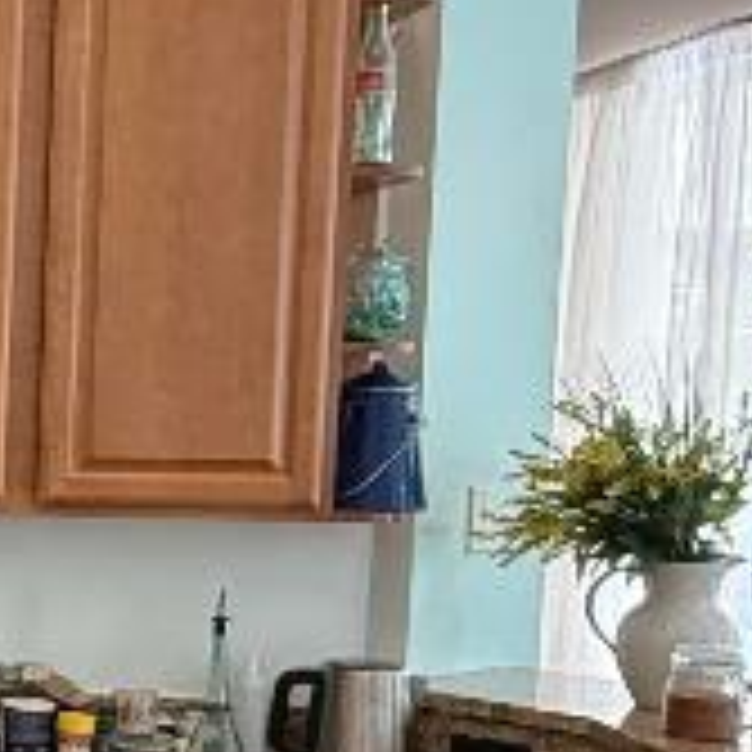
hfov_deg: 17.6
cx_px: -662
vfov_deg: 22.6
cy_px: 522
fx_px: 1868
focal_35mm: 76
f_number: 2.2
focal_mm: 2.22
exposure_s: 1/71
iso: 400
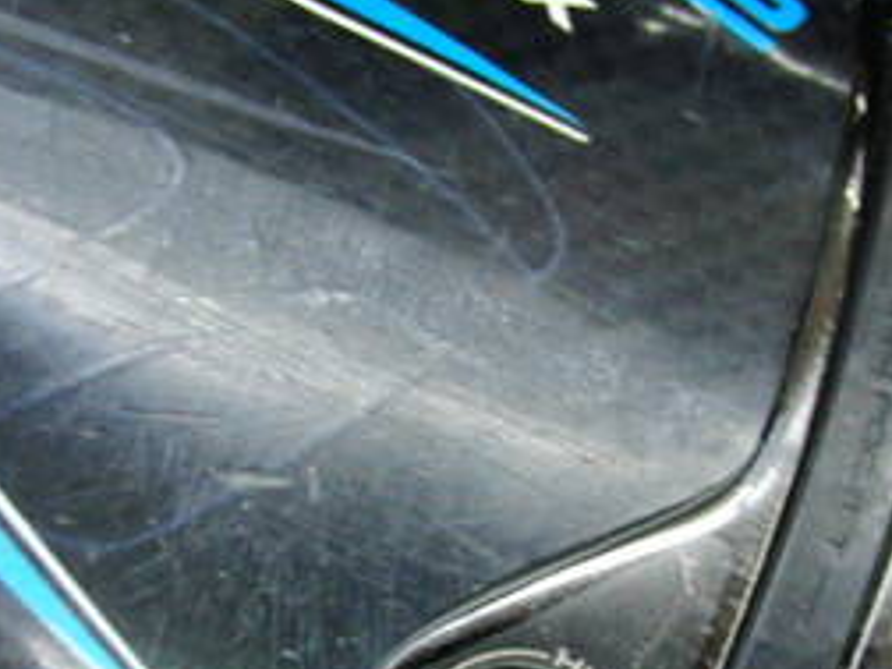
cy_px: 439
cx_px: 361
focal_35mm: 94
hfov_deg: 20.8
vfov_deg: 15.7
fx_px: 2422
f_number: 3.6
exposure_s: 1/40
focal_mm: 6.42
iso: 400
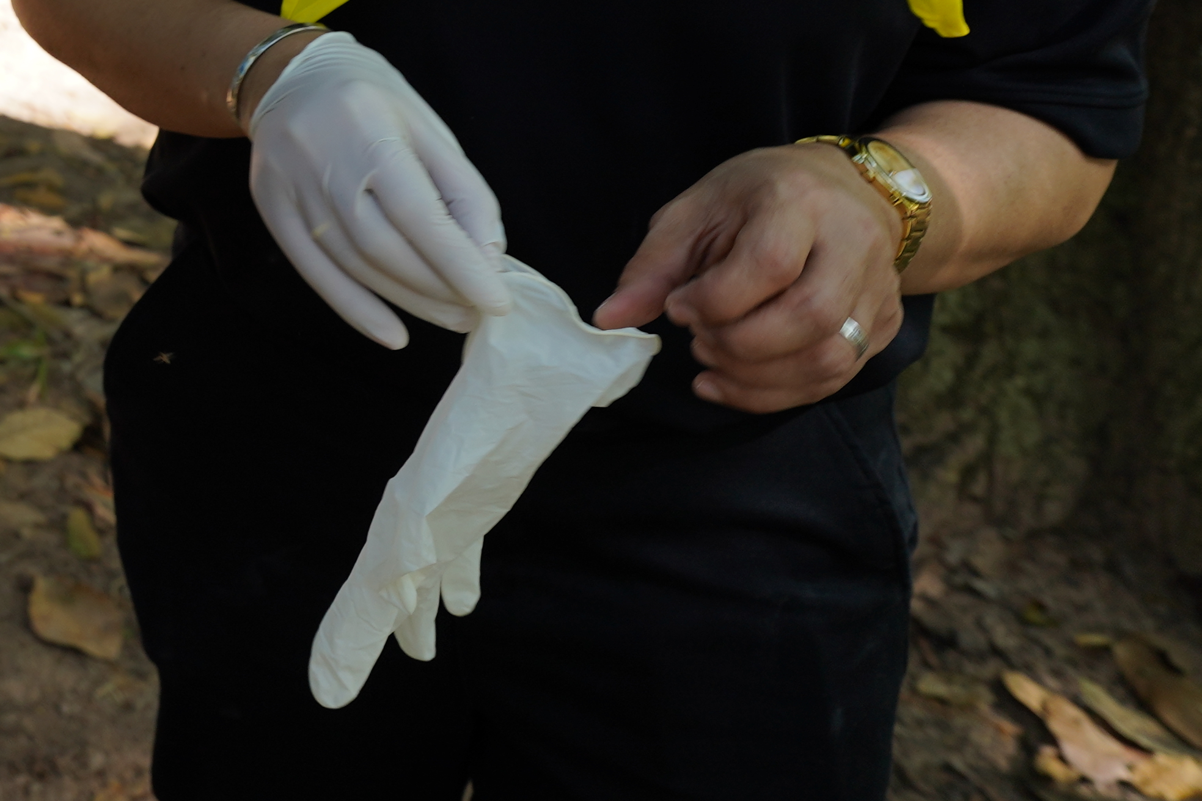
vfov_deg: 20.0
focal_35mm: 61
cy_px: -306
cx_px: -563
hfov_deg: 25.5
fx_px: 2036
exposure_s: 1/160
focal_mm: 20
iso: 160
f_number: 4
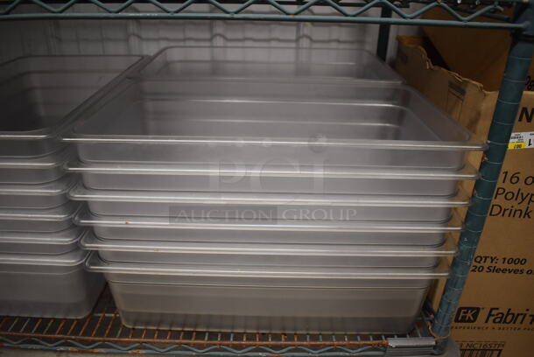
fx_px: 401
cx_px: 267
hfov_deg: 67.3
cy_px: 178
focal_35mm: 27
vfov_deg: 48.0
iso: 1400
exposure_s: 1/125
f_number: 3.5
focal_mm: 18
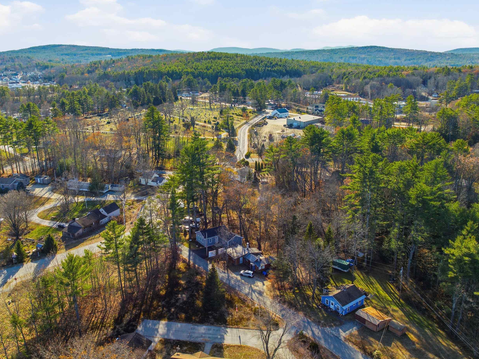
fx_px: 415
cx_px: 223
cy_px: 175
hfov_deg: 59.9
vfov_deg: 46.8
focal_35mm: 30
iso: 400
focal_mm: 12.3
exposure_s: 1/6400
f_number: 2.8
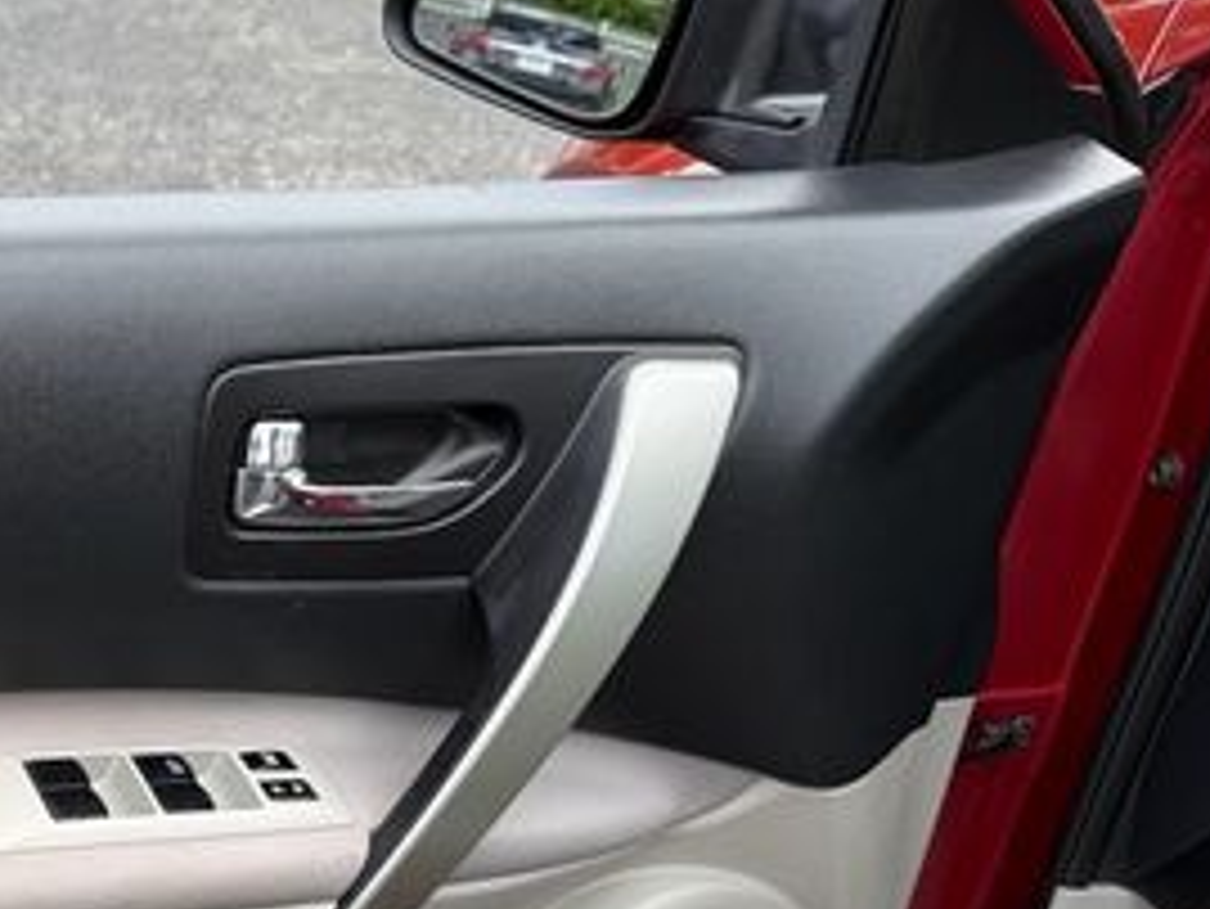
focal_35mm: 57
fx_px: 1993
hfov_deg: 30.6
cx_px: -85
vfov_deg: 25.3
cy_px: 716
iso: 80
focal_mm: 6.76
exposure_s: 1/461
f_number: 1.78
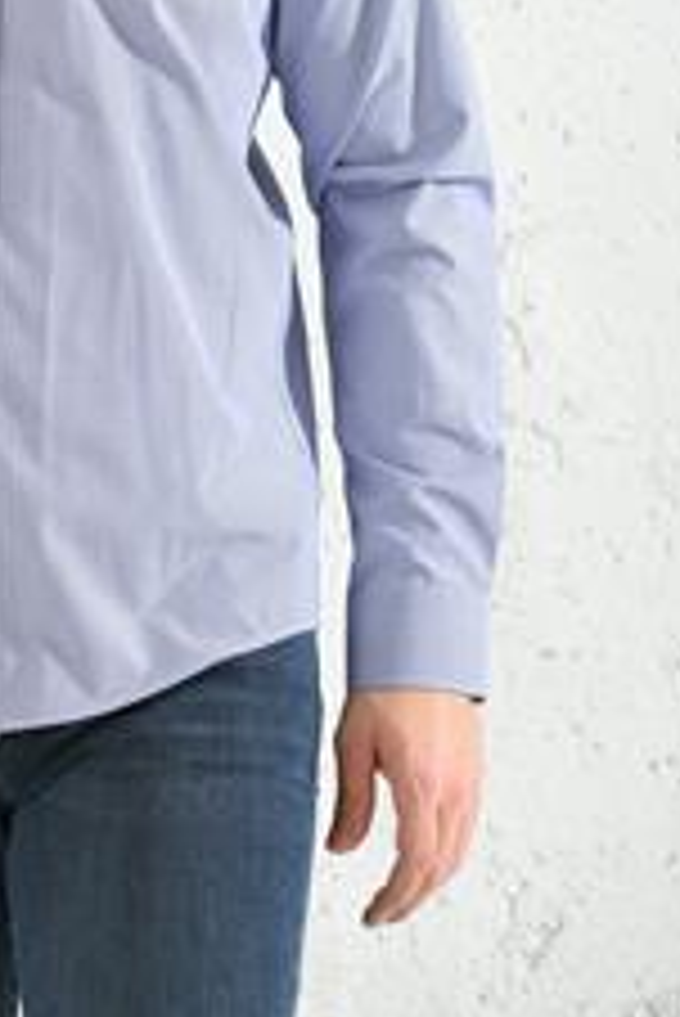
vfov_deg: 6.1
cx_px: 36
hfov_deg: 4.1
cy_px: 97
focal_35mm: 339
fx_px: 9590
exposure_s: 1/160
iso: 125
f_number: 6.3
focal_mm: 165
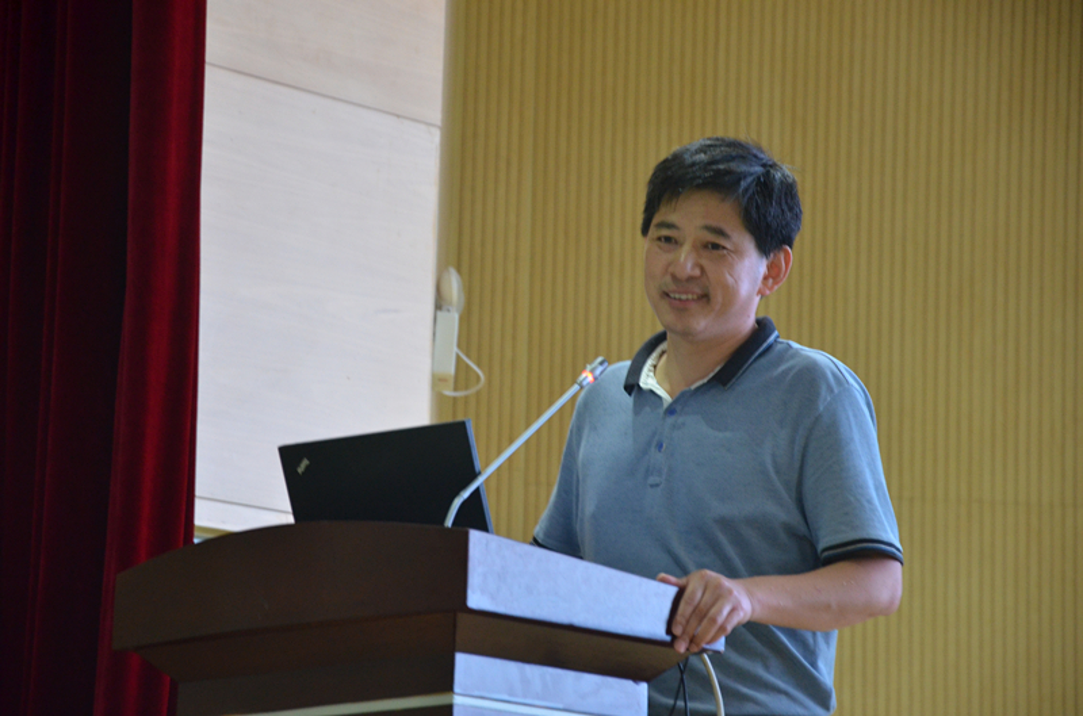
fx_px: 4726
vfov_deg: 8.7
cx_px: 542
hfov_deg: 13.1
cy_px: 358
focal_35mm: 158
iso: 1600
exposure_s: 1/25
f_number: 5.6
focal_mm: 105
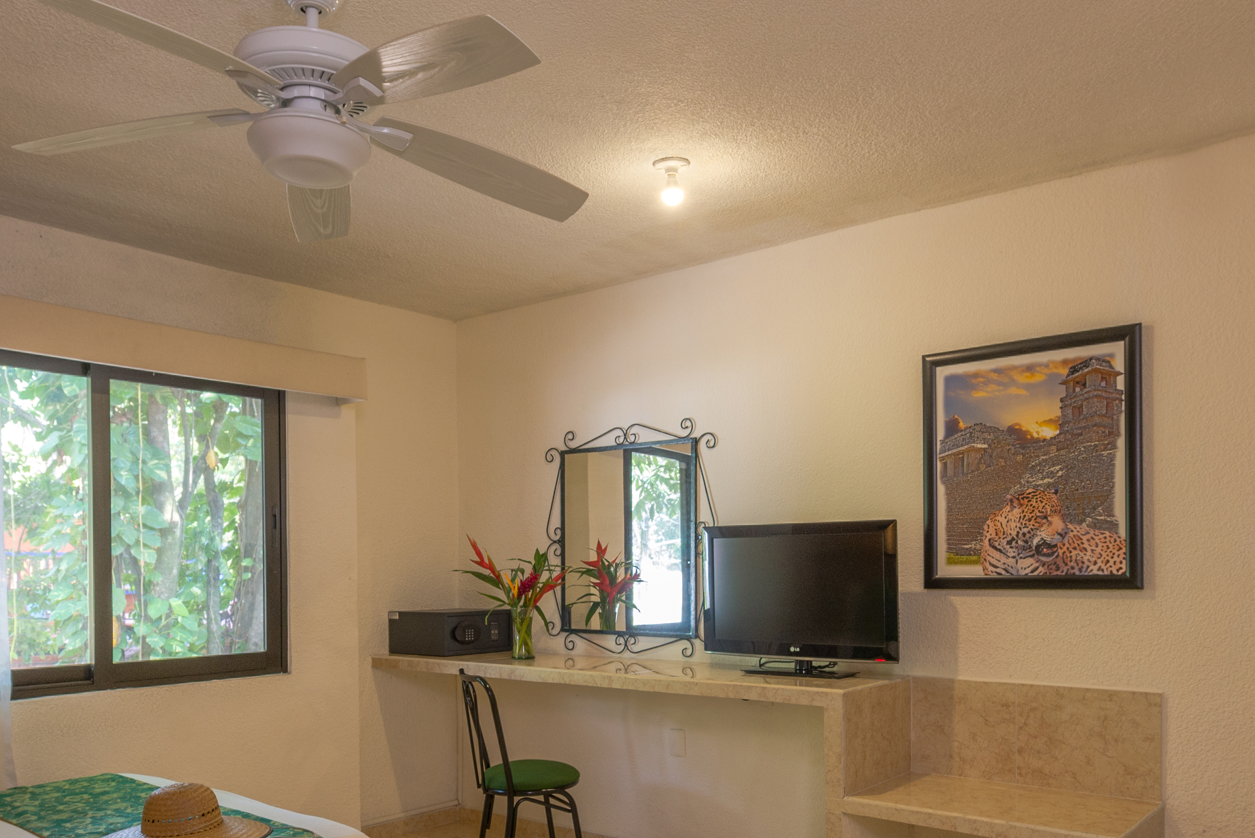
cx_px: 563
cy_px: 617
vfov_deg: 43.7
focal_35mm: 29
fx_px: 1011
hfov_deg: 63.5
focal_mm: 14
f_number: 8
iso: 250
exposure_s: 1/5
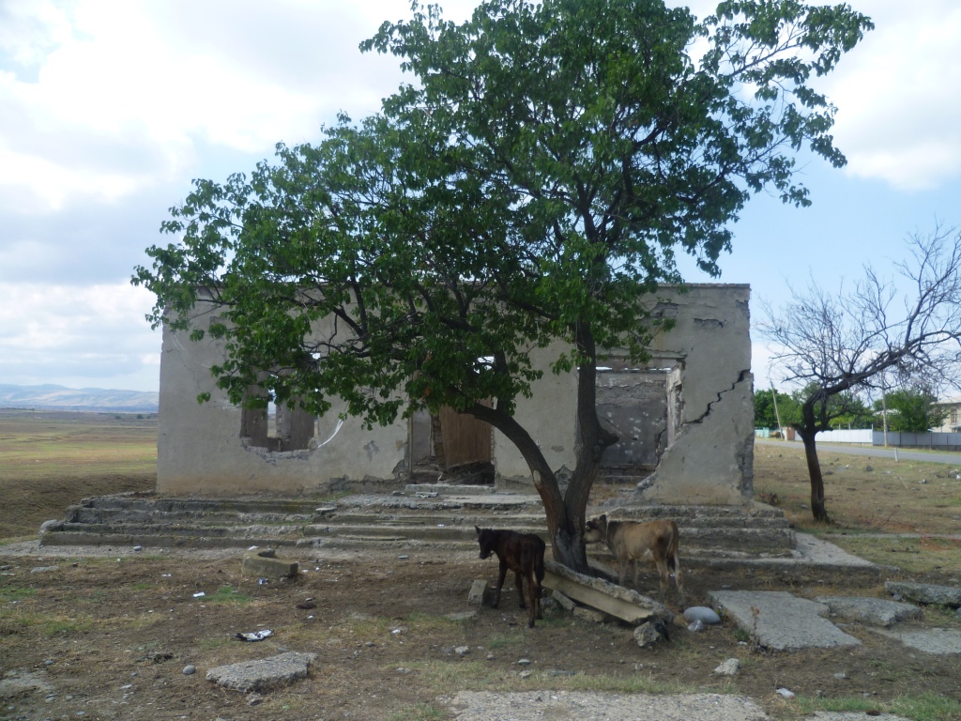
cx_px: 480
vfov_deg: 49.7
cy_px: 360
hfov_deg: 63.4
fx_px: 777
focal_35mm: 28
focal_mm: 5
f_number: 2.8
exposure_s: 1/640
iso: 80
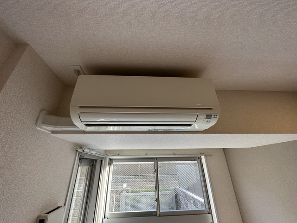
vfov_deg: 85.7
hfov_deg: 102.1
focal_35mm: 14
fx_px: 120
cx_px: 148
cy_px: 112
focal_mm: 2.22
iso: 125
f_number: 2.2
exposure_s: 1/120
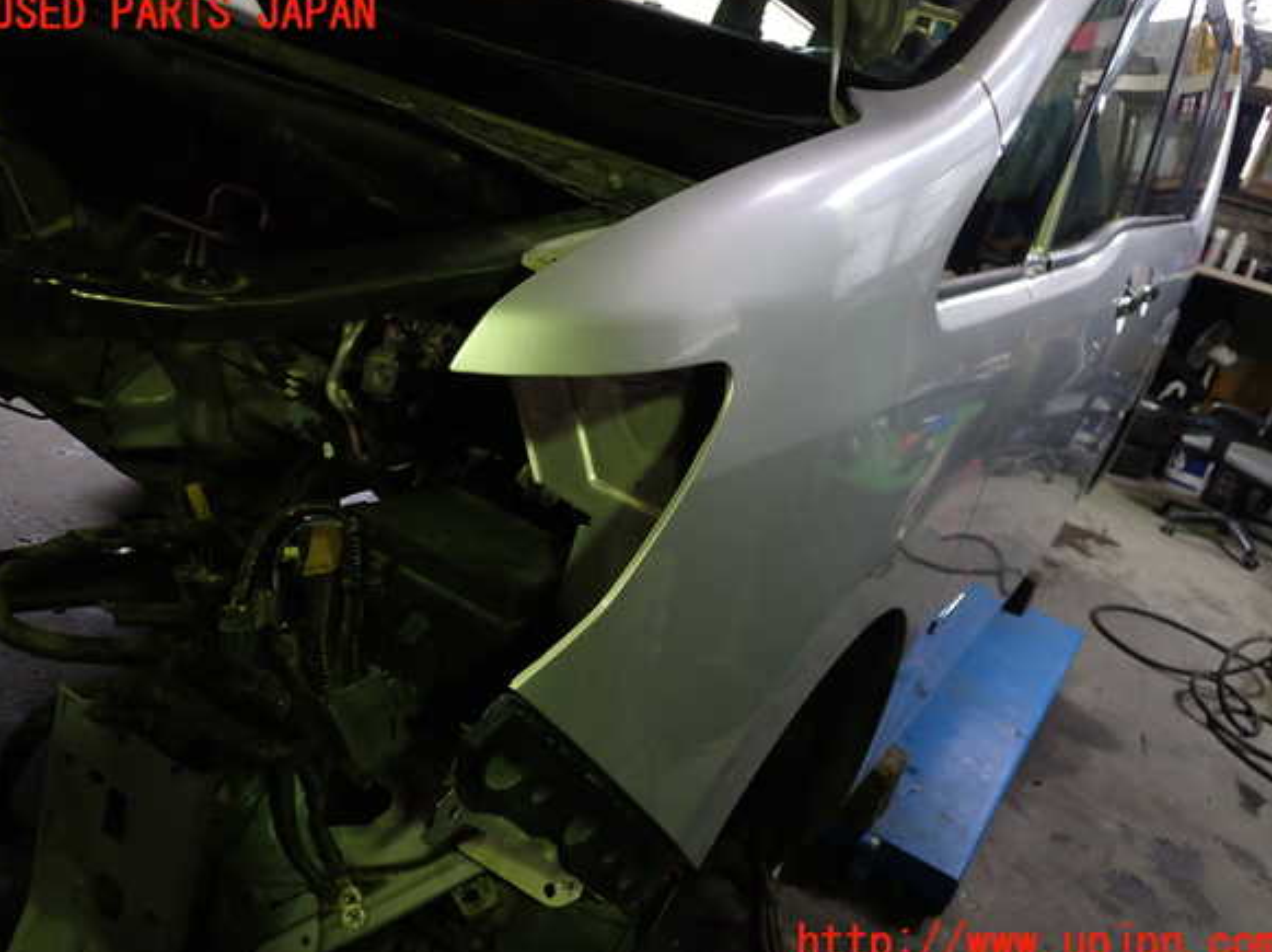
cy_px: 479
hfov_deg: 58.4
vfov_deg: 45.4
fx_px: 1138
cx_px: 635
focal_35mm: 31
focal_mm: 5.4
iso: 200
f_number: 2.3
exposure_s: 1/30
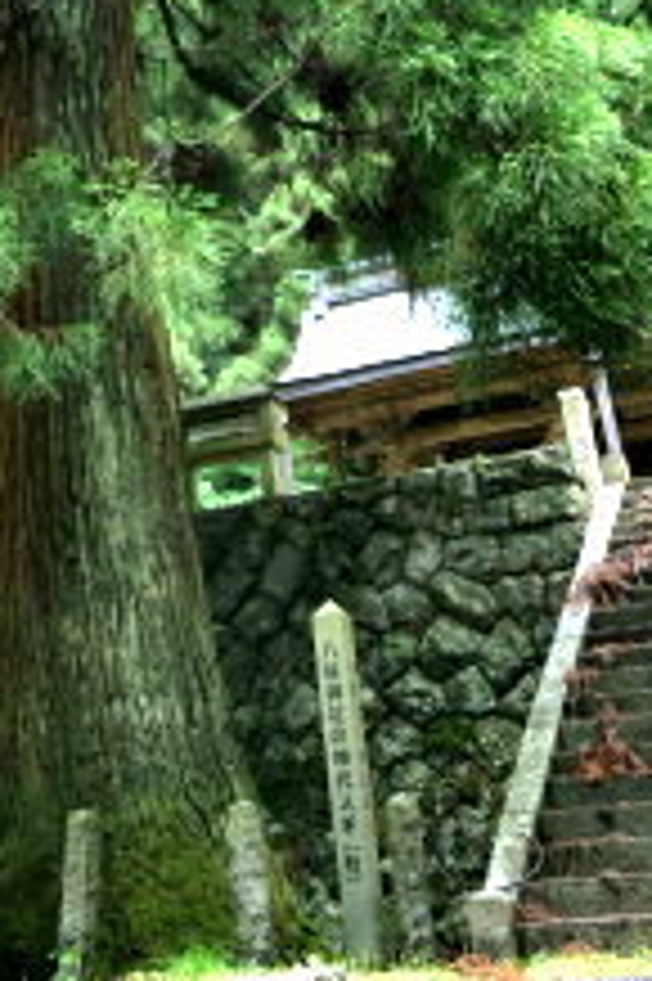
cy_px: 101
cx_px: 25
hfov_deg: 20.9
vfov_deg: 30.5
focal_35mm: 63
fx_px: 1714
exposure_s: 1/80
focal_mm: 30
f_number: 7.1
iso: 800
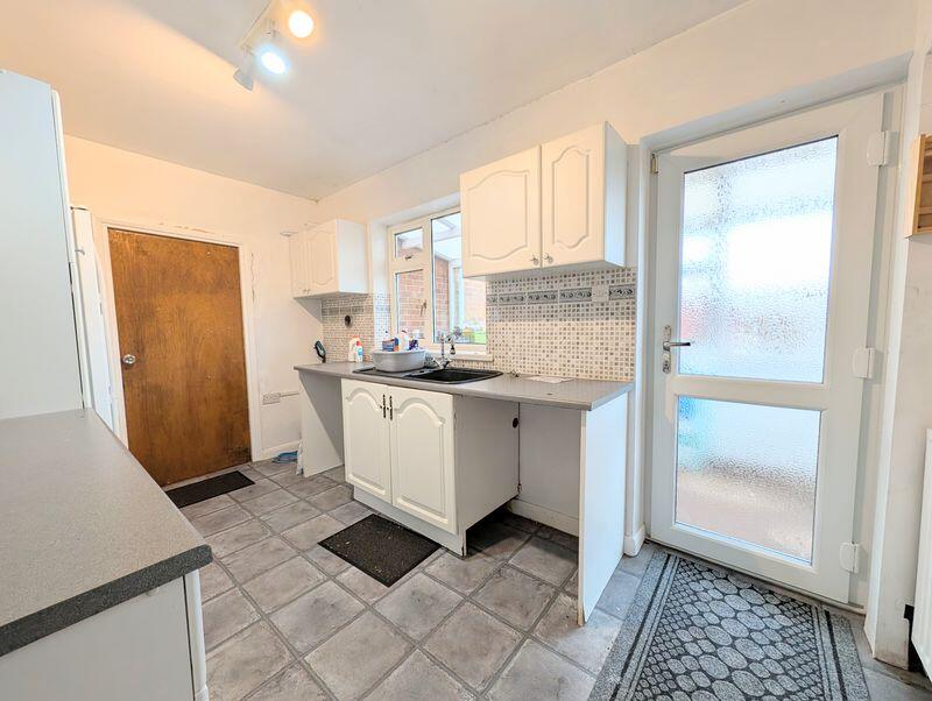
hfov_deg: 110.5
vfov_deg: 94.6
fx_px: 323
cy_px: 350
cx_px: 466
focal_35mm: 12
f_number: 1.7
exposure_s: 1/90.1
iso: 48
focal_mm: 2.02
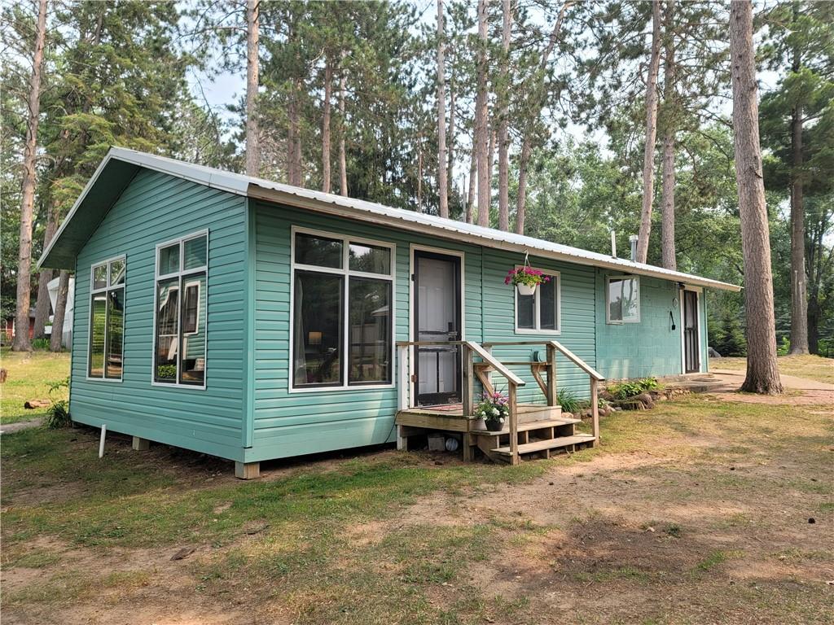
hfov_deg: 69.4
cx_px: 417
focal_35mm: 25
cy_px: 312
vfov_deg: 54.9
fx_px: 602
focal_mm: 7
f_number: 1.8
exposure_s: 1/235
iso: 20
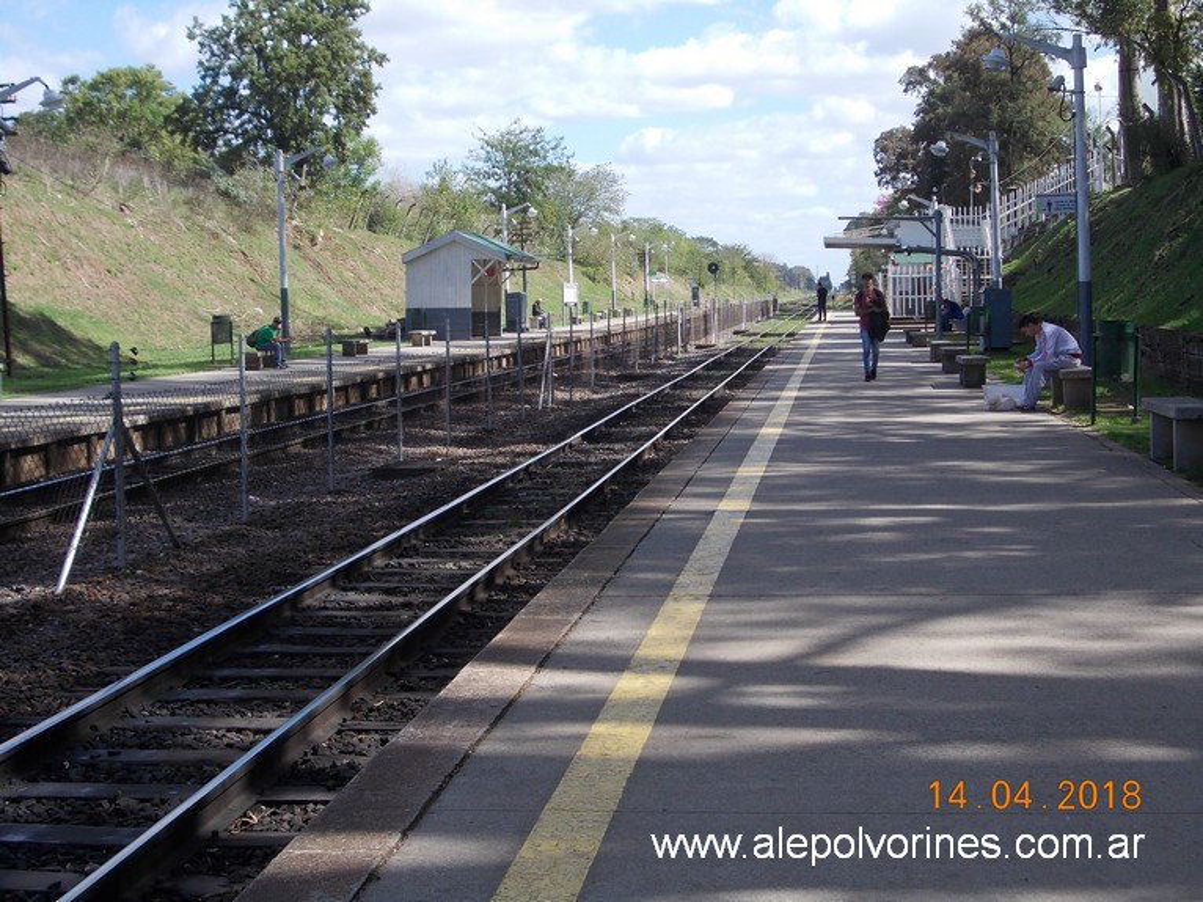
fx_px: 2085
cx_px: 602
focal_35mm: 60
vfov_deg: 24.4
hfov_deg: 32.2
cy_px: 451
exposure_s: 1/400
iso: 80
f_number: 4
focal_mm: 8.5
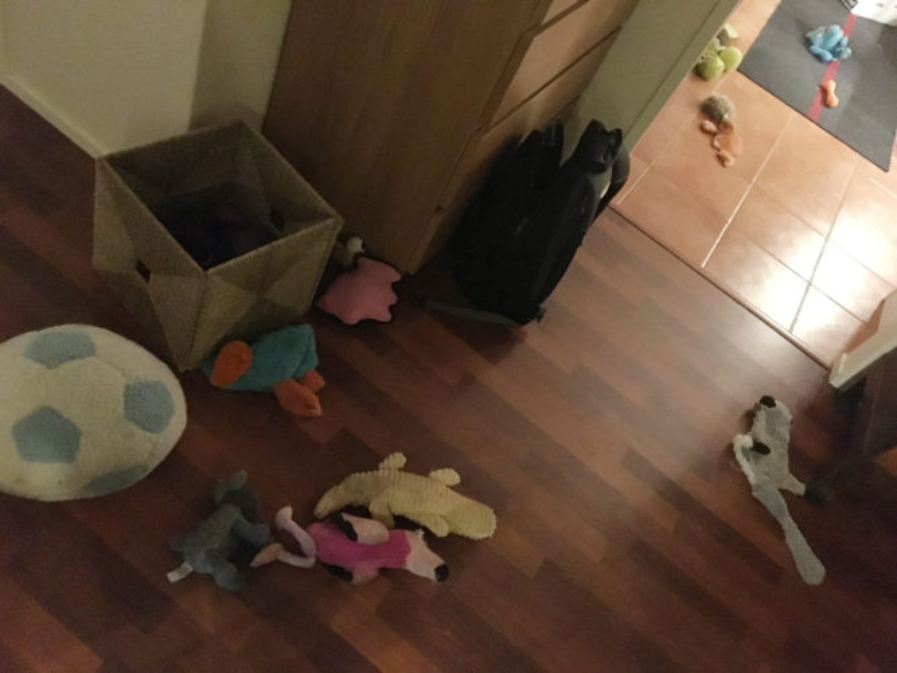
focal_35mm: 29
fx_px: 751
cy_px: 336
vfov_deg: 48.2
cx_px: 448
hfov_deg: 61.7
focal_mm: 4.15
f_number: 2.2
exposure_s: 1/17
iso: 1600
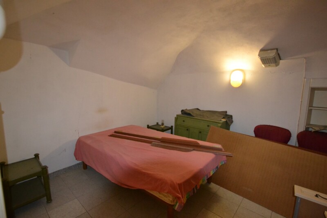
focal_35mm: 16
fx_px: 150
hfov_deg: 95.0
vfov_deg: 72.0
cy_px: 109
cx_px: 164
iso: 2500
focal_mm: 11
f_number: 3.5
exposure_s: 1/60
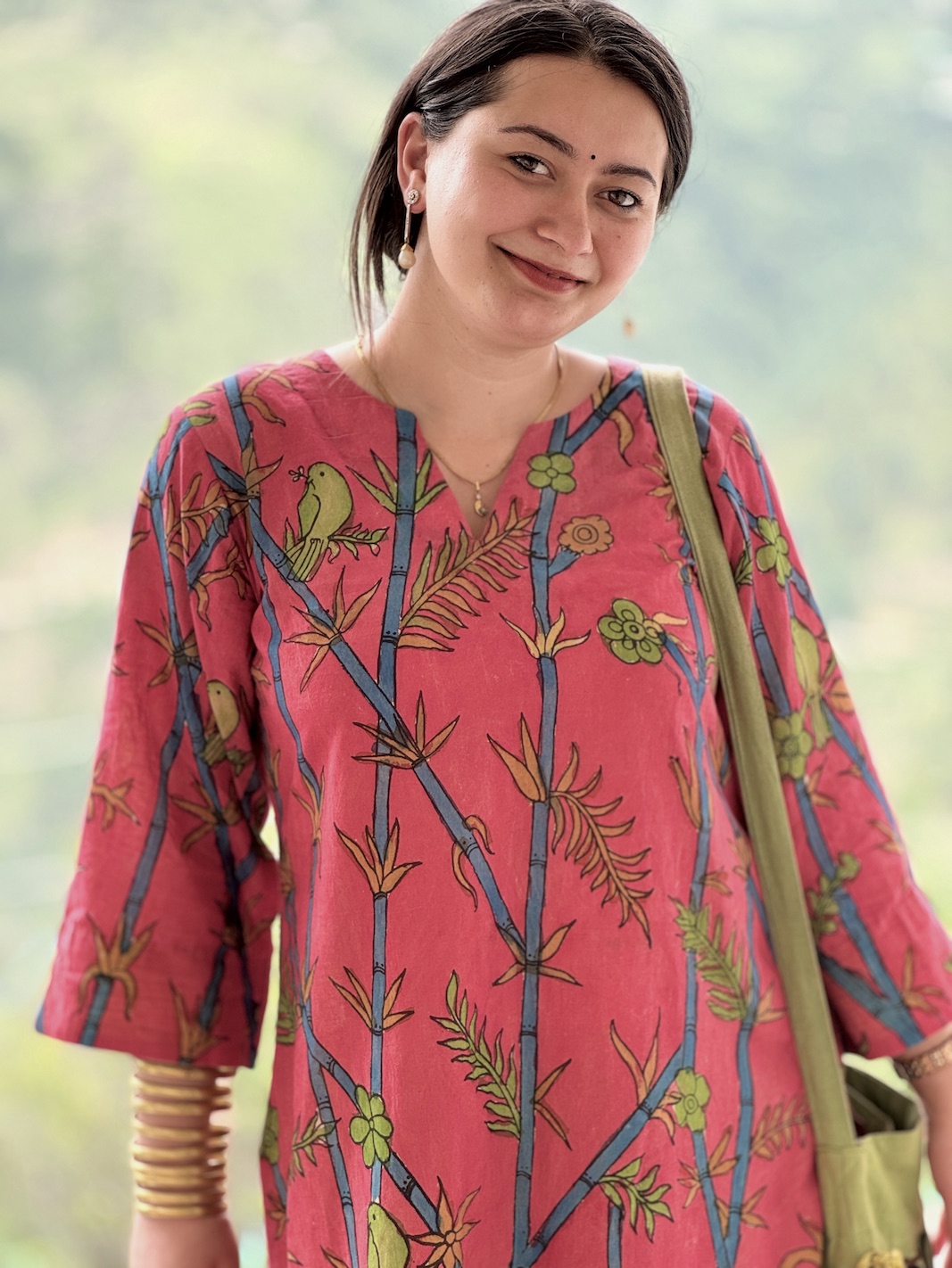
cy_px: 634
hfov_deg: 19.1
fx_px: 2823
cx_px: 476
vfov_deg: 25.3
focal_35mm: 77
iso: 32
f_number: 2.8
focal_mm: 9
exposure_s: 1/99
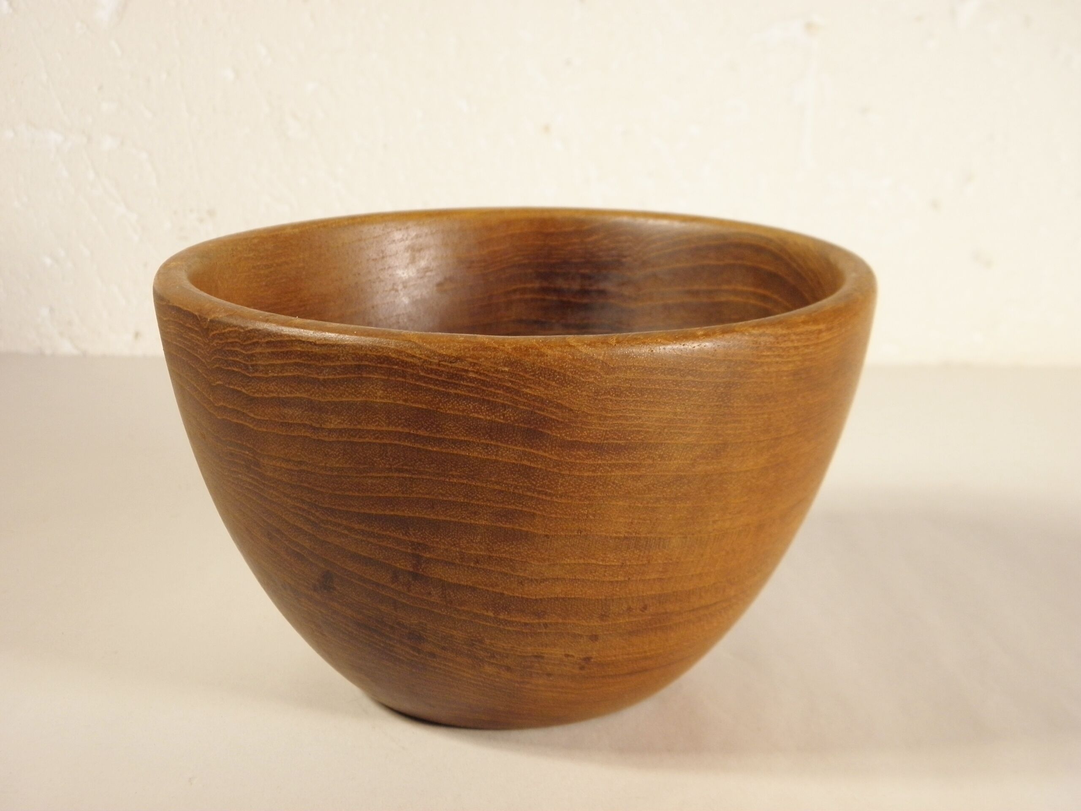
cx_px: 540
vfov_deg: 24.8
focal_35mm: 59
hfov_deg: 32.7
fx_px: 1842
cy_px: 406
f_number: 4.1
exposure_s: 1/50
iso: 125
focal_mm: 10.6
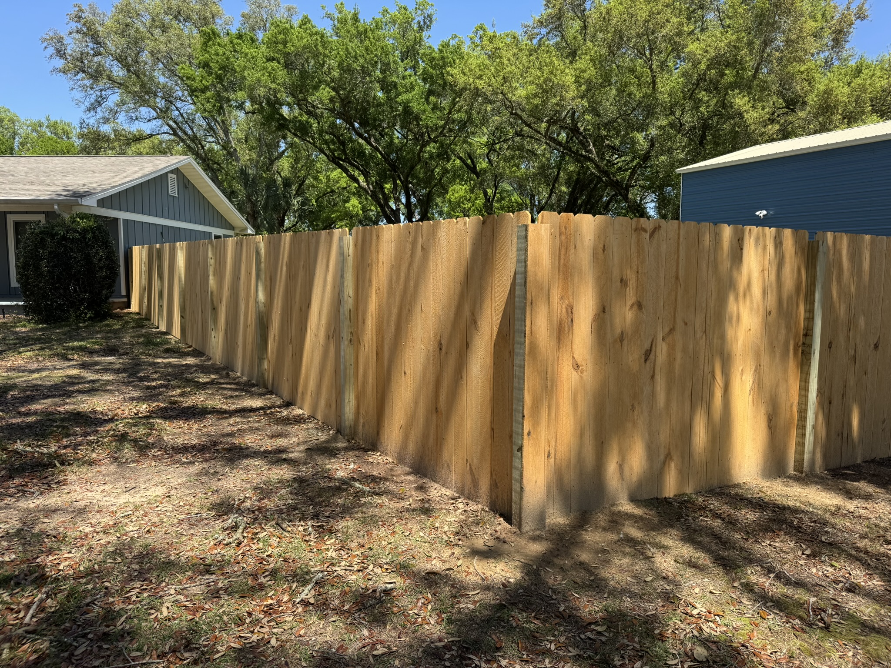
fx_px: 618
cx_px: 446
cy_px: 334
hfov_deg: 71.6
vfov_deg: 56.8
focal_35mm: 24
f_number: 1.78
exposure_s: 1/1980
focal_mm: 6.76
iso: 80
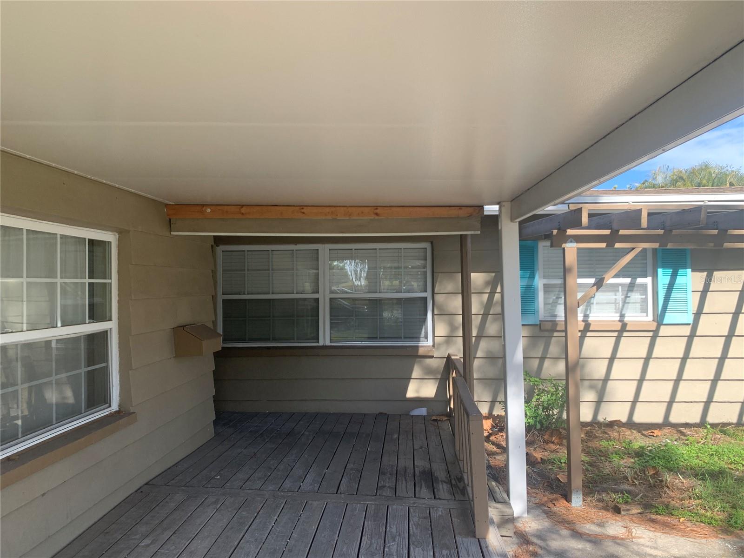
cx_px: 372
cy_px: 279
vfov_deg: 53.1
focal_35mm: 26
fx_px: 559
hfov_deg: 67.3
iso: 25
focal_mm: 4.25
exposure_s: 1/334
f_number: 1.8
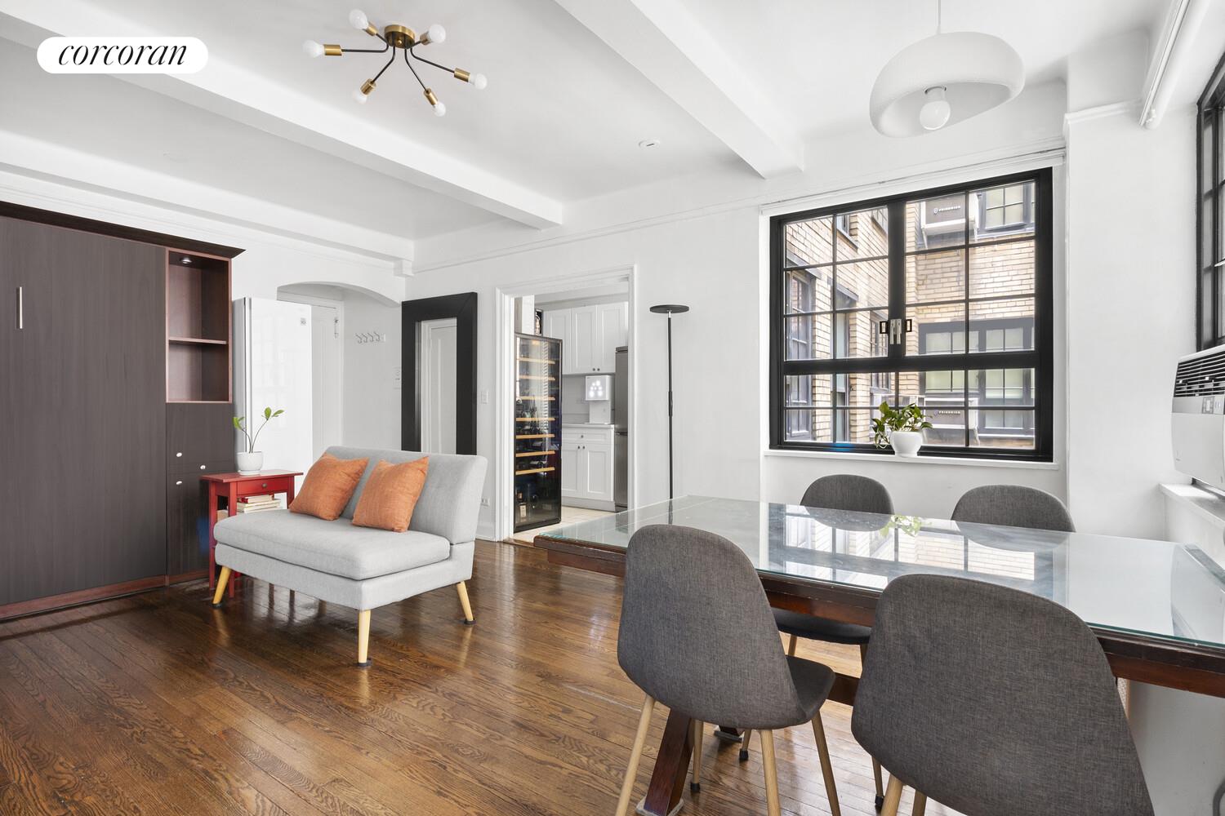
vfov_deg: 67.4
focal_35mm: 18
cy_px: 408
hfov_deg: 90.0
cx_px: 612
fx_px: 612
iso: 400
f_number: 11
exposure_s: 30
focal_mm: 12
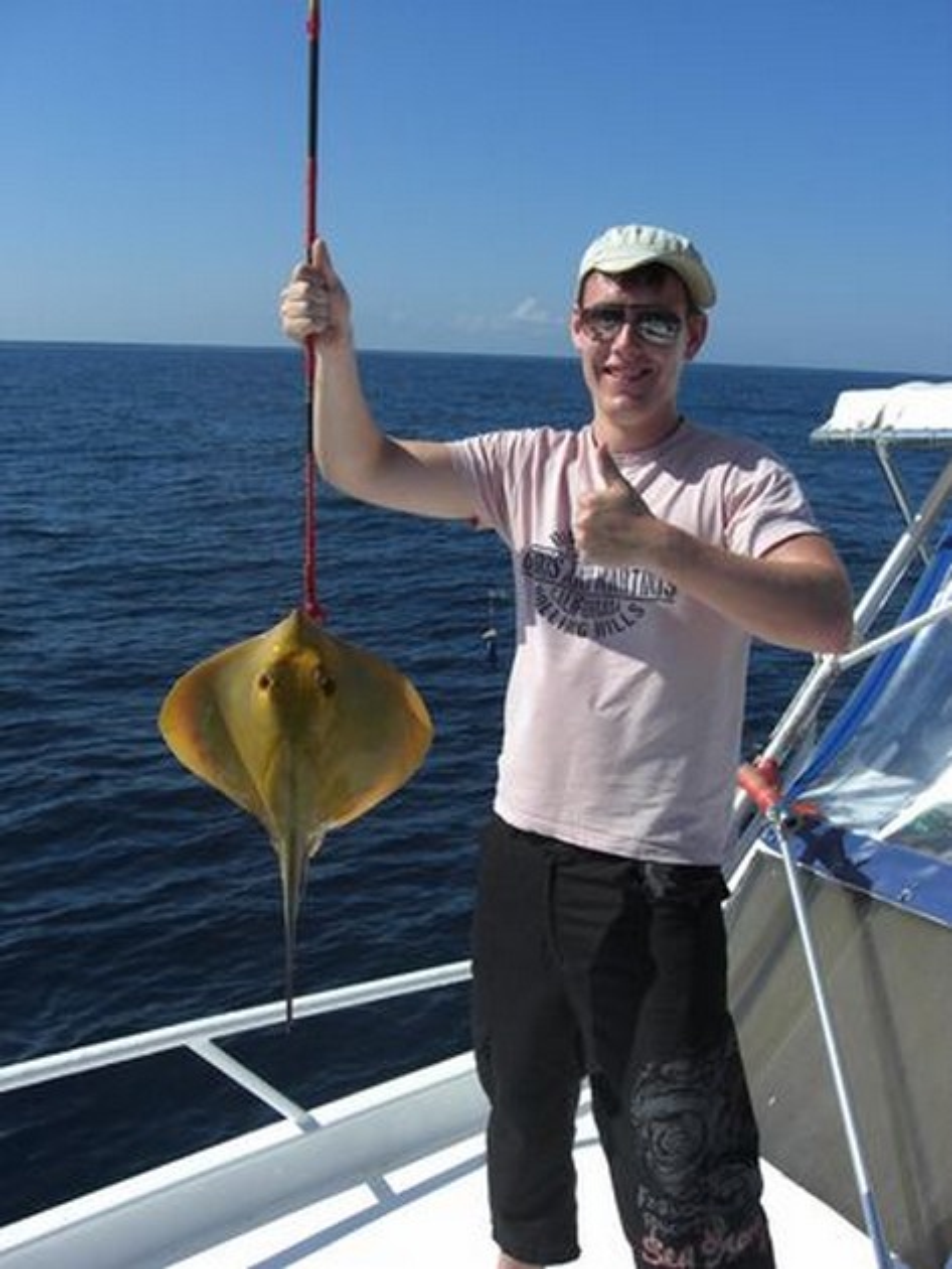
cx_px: 476
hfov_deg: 37.7
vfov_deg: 49.0
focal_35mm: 38
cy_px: 634
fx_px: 1392
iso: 80
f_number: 8
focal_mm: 7.9
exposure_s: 1/250
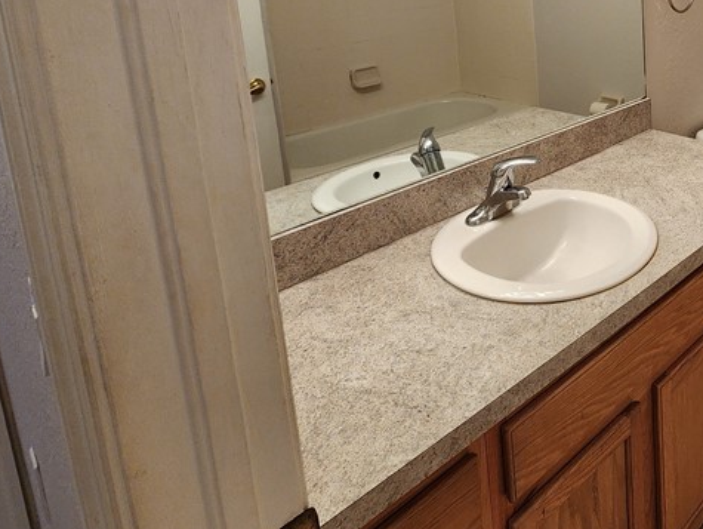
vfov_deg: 44.8
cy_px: 44
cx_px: 605
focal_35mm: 28
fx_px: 569
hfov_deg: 56.5
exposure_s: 1/60
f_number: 2.2
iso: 125
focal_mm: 2.2
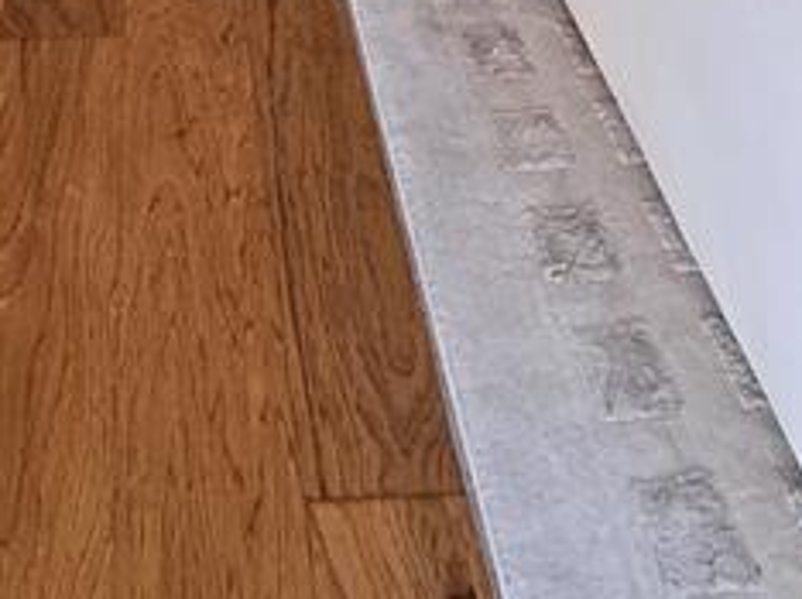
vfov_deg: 17.3
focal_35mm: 46
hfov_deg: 40.0
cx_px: 192
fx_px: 1065
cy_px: -702
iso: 160
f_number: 2.2
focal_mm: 2.22
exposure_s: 1/120
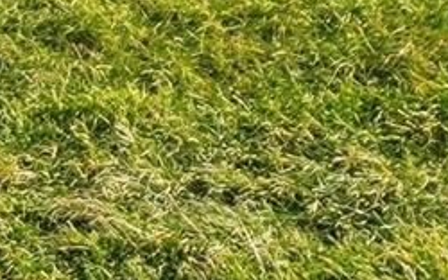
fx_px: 1941
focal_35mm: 159
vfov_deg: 6.7
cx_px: -520
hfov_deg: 11.5
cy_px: -792
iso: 100
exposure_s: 1/4000
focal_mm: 13
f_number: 4.5
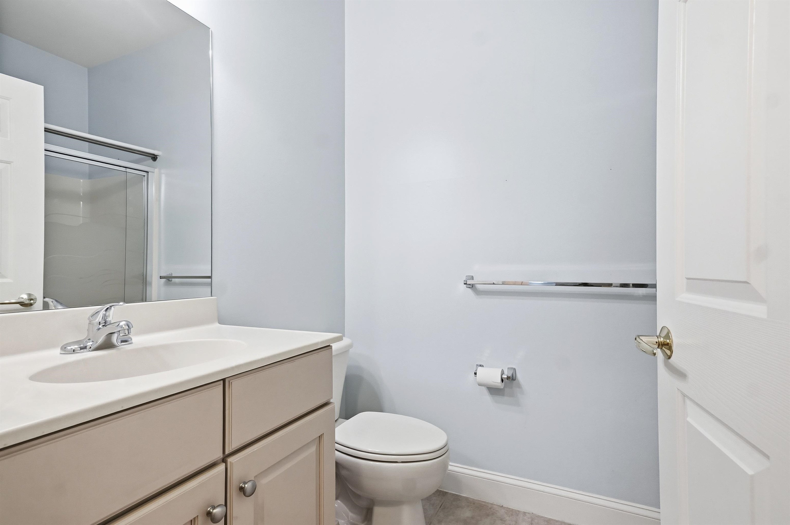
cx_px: 395
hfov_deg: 95.0
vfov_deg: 71.9
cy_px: 262
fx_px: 362
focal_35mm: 16
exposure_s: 1/250
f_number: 7.1
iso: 800
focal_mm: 11
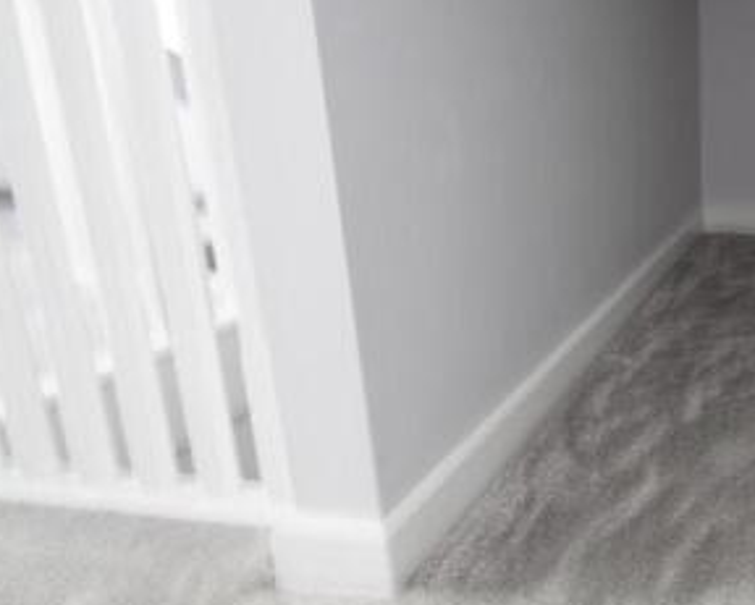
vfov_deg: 45.5
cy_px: 232
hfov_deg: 46.5
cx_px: 756
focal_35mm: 32
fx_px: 716
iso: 250
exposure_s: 1/1.25
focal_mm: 10
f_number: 11
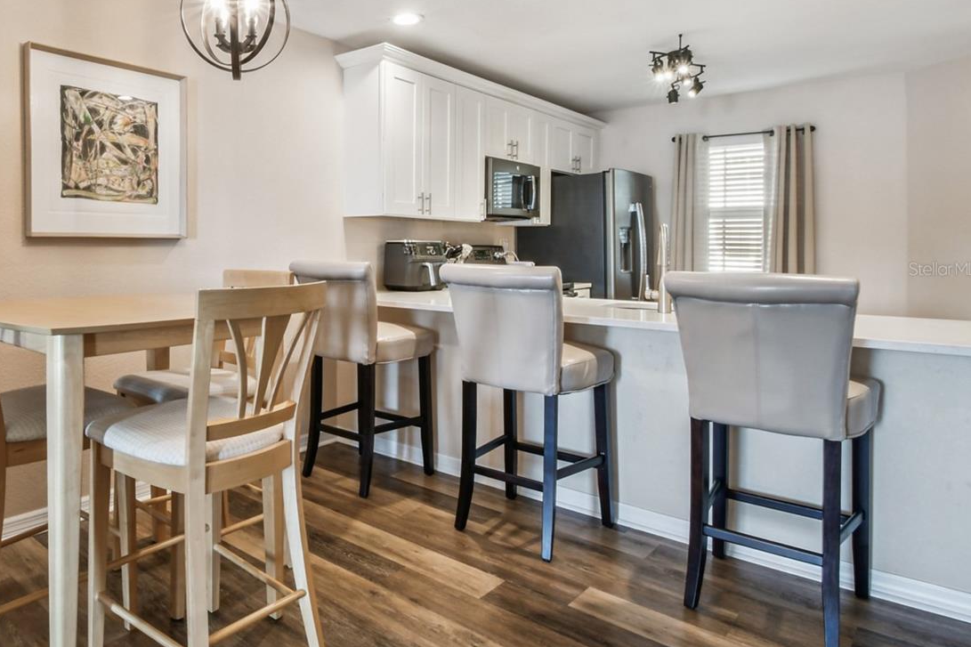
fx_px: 593
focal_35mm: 22
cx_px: 276
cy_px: 269
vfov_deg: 56.9
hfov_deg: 74.5
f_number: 22
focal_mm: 10
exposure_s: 2
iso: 100
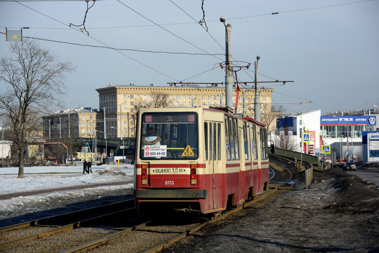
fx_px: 1105
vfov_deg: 13.0
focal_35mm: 105
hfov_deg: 19.5
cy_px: 126
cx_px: 190
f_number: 5
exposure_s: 1/1000
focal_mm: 70
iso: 100
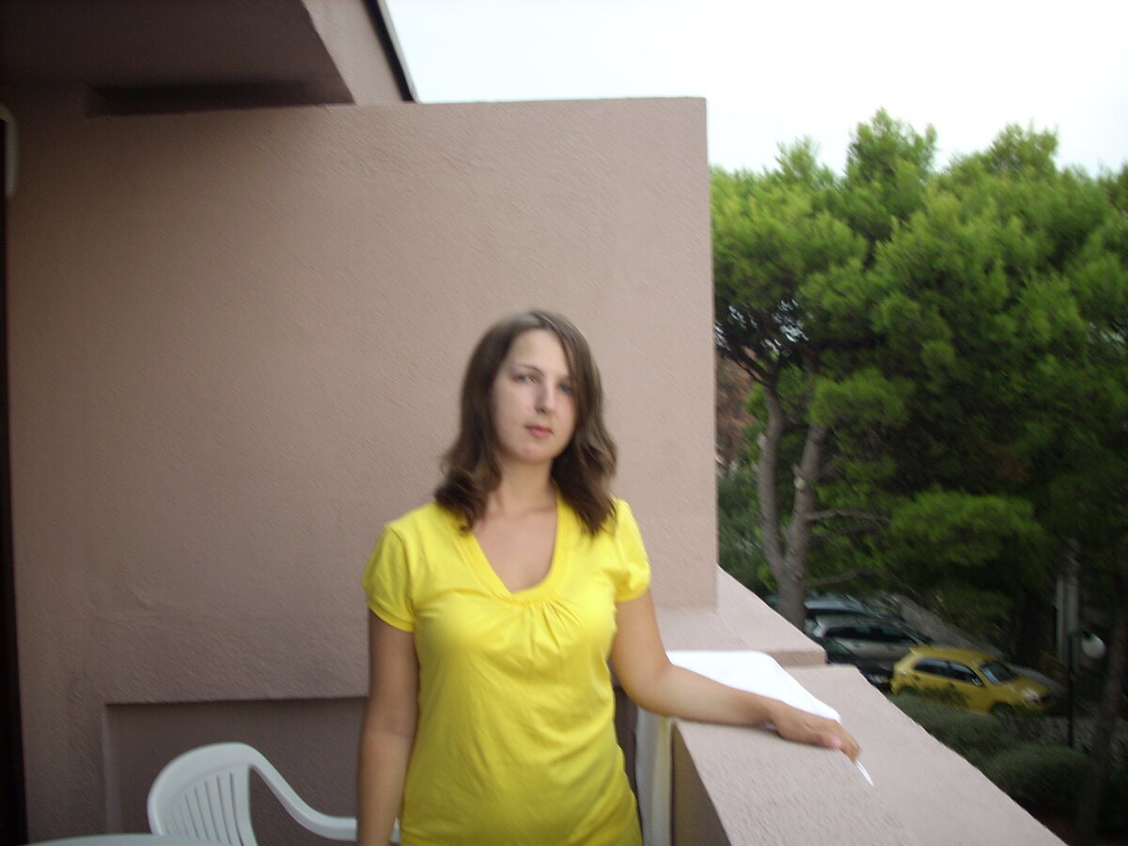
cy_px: 423
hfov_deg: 50.1
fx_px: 1206
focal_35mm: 37
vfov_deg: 38.7
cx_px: 564
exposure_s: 1/30
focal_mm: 6.2
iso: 64
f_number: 2.8
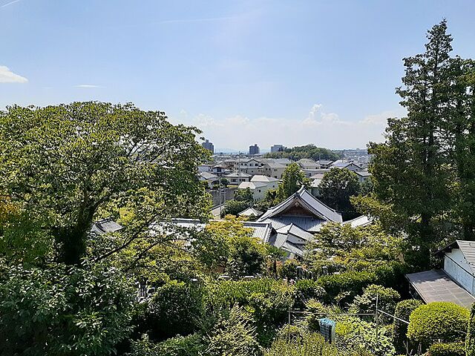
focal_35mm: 27
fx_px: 370
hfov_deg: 65.3
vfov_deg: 51.4
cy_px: 178
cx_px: 238
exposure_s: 1/1992
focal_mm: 3.6
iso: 40
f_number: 1.9
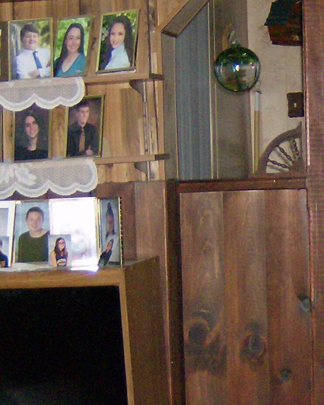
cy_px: 222
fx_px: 1367
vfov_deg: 16.9
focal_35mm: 114
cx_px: 375
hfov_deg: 13.2
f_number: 2.8
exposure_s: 1/60
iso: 200
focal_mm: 6
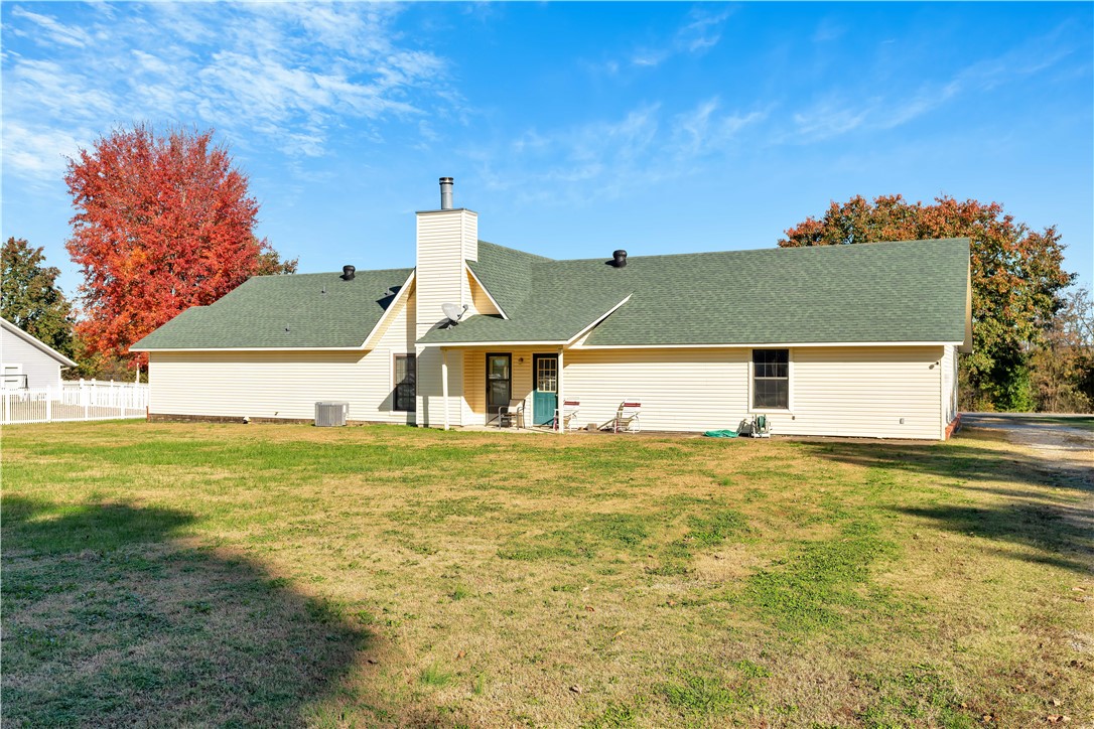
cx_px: 547
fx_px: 912
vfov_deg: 43.6
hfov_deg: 61.9
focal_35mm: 30
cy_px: 364
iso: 100
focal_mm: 30
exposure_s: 1/125
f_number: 6.3
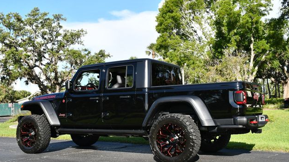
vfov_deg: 26.5
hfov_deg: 45.5
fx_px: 345
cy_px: 83
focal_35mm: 45
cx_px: 142
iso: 125
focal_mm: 21
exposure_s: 1/250
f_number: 8
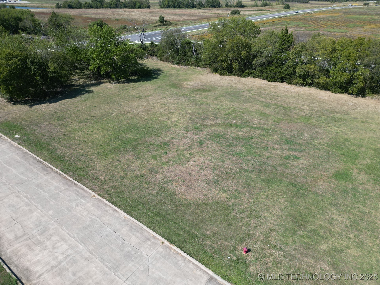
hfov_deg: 71.6
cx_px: 190
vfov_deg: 56.8
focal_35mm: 24
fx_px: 263
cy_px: 142
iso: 110
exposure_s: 1/2500
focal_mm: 6.72
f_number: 1.7
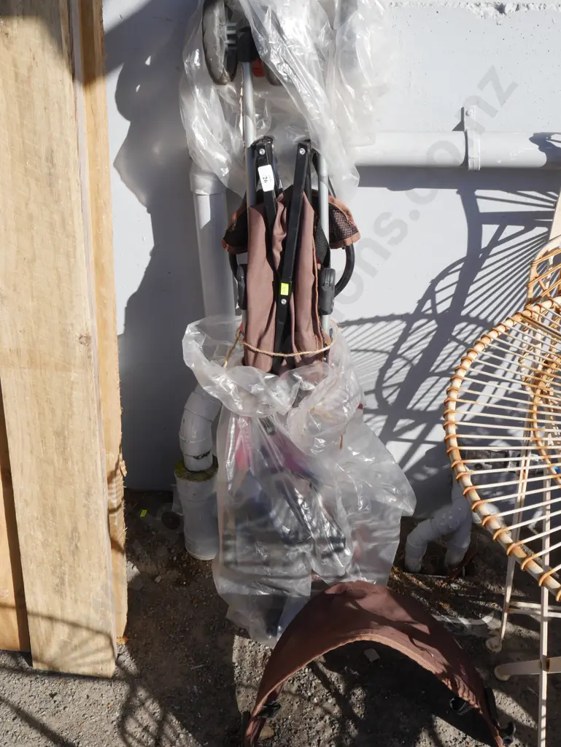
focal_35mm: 40
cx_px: 280
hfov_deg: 36.0
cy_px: 374
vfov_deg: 46.8
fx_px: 864
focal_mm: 20
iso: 200
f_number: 9
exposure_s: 1/320
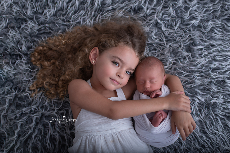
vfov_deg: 37.9
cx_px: 115
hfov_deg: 54.4
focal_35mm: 35
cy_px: 76
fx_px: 224
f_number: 2.8
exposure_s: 1/200
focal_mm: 35
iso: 100
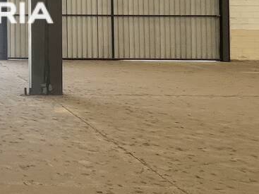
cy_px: 1
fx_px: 381
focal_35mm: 51
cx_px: -85
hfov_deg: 29.5
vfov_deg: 27.0
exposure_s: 1/127
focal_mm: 1.57
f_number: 1.8
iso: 32
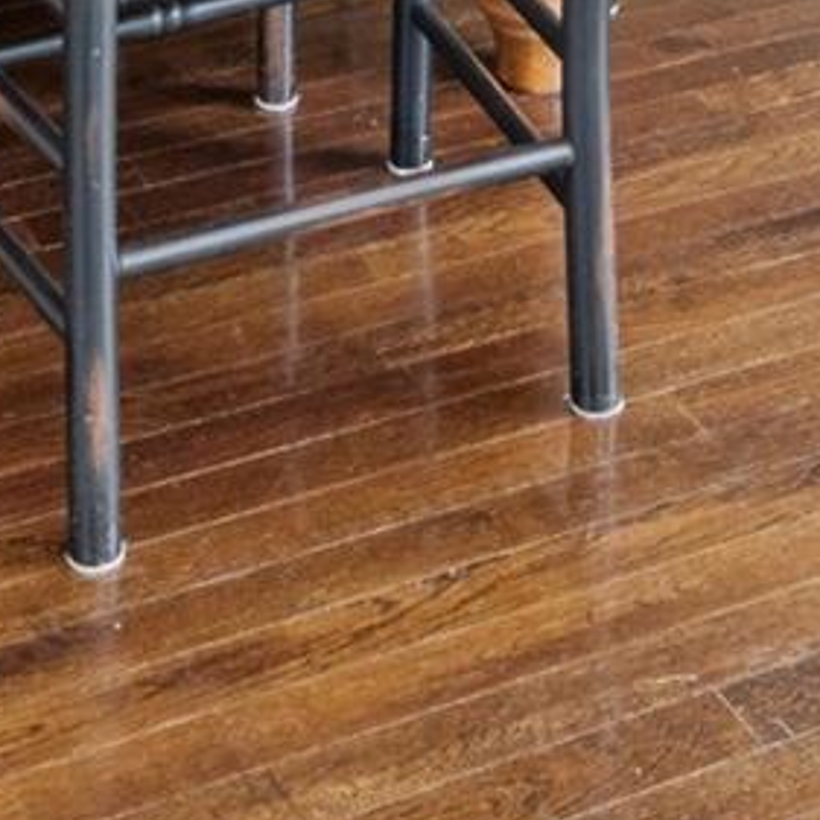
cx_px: 283
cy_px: -1023
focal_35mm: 93
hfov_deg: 18.6
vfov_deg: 14.2
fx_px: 2492
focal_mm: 15
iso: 640
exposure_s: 1/25
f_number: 14
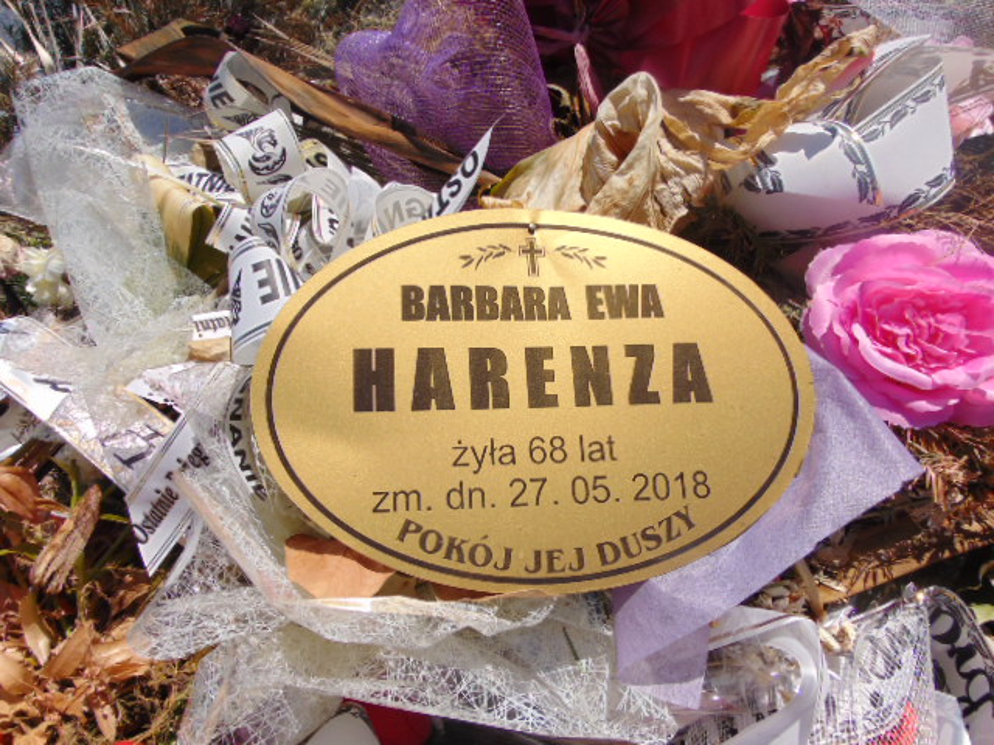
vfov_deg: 54.9
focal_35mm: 25
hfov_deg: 69.4
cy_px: 372
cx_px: 497
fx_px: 718
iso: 80
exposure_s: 1/500
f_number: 7.7
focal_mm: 4.5
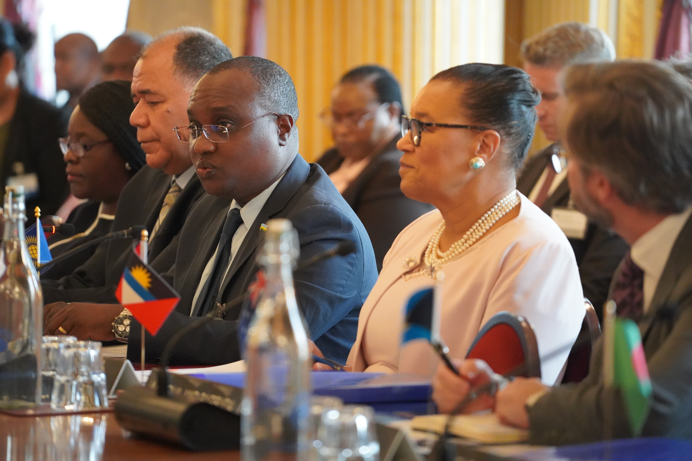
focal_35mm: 200
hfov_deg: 10.3
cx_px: 346
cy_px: 230
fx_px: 3844
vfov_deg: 6.9
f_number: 4
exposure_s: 1/250
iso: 12800
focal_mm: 200
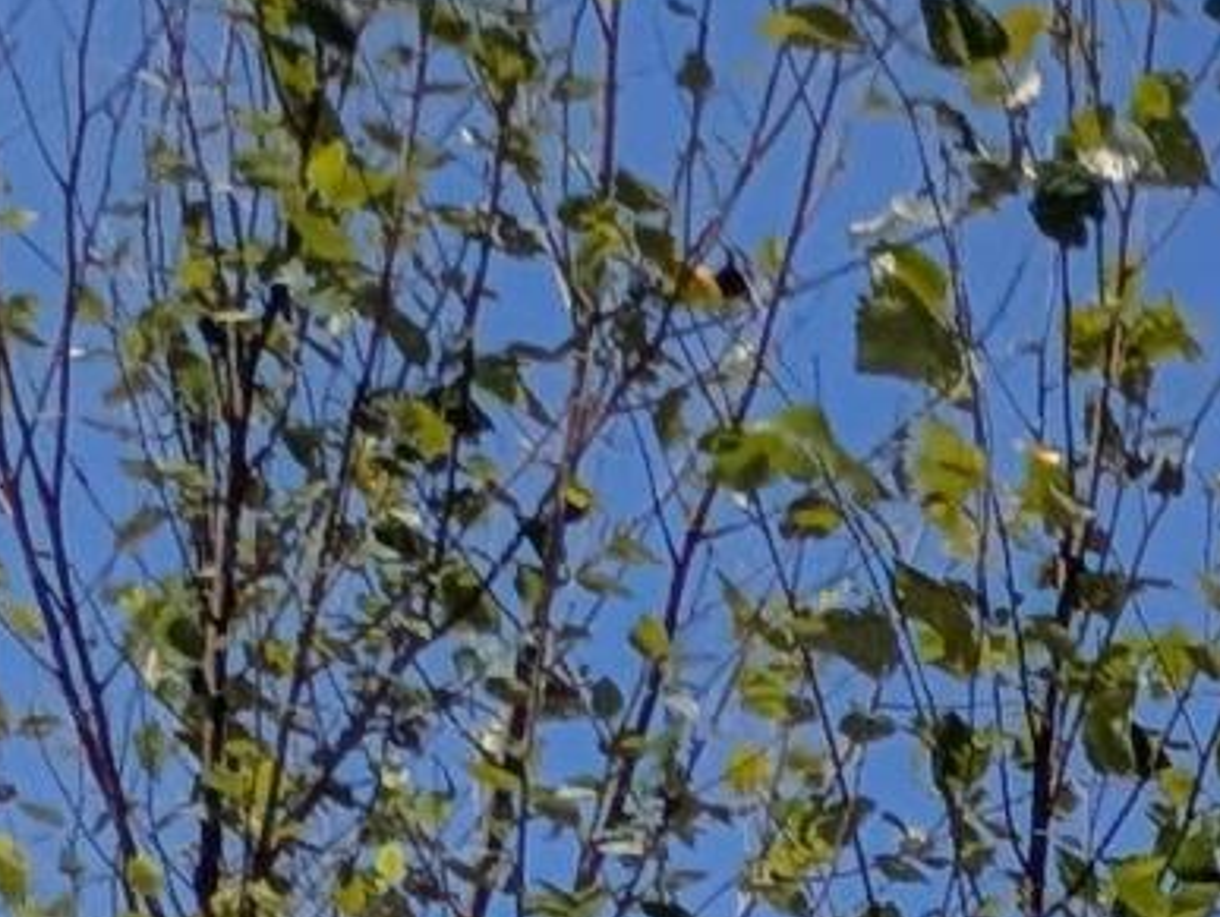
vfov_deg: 11.4
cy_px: 2534
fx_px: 3281
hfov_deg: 13.3
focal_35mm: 93
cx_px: 3178
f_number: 1.95
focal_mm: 2.23
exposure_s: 1/6369
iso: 47
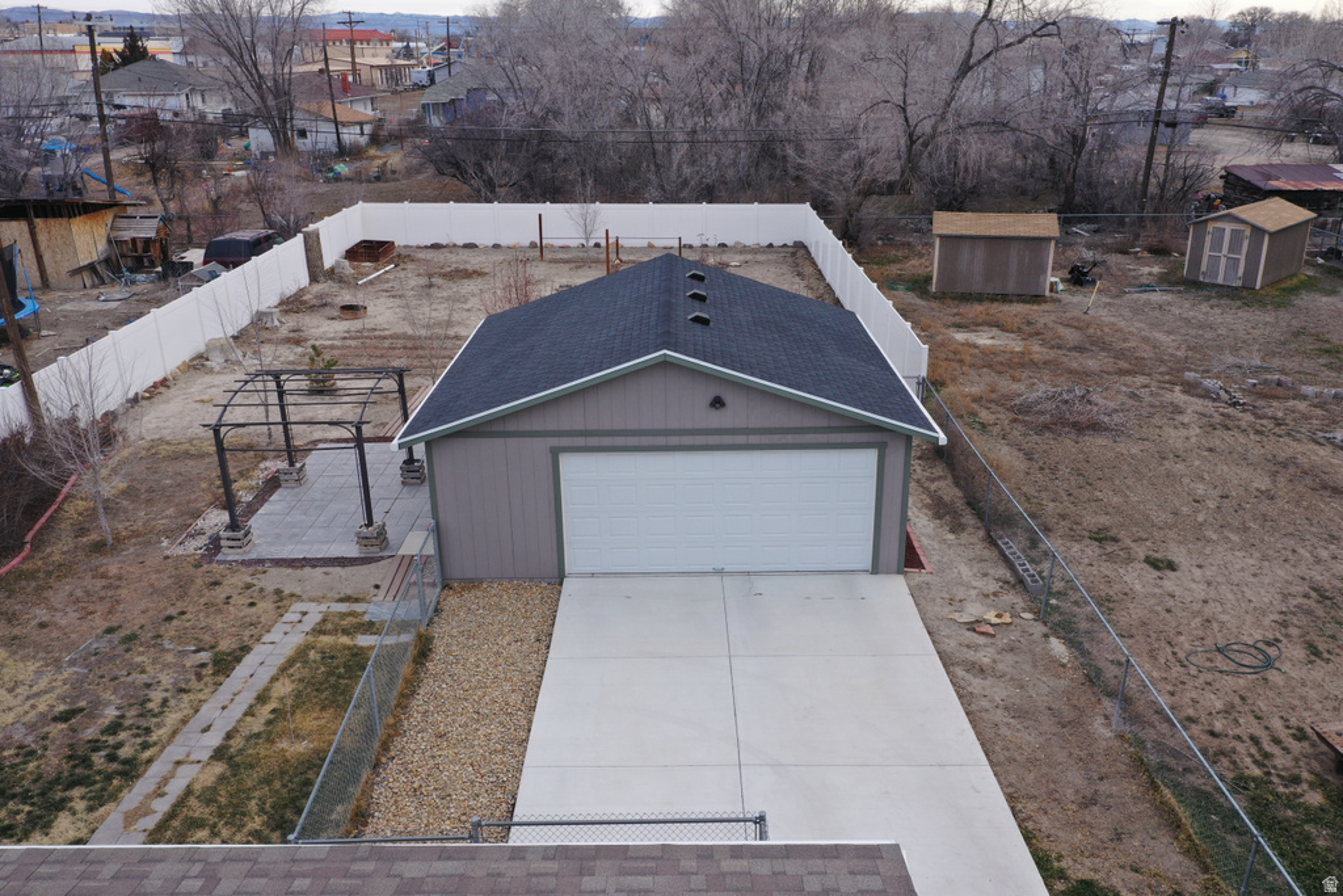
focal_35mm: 28
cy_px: 448
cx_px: 672
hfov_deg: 65.5
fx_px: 1045
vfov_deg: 46.4
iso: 100
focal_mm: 10.26
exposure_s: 1/120
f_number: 7.1
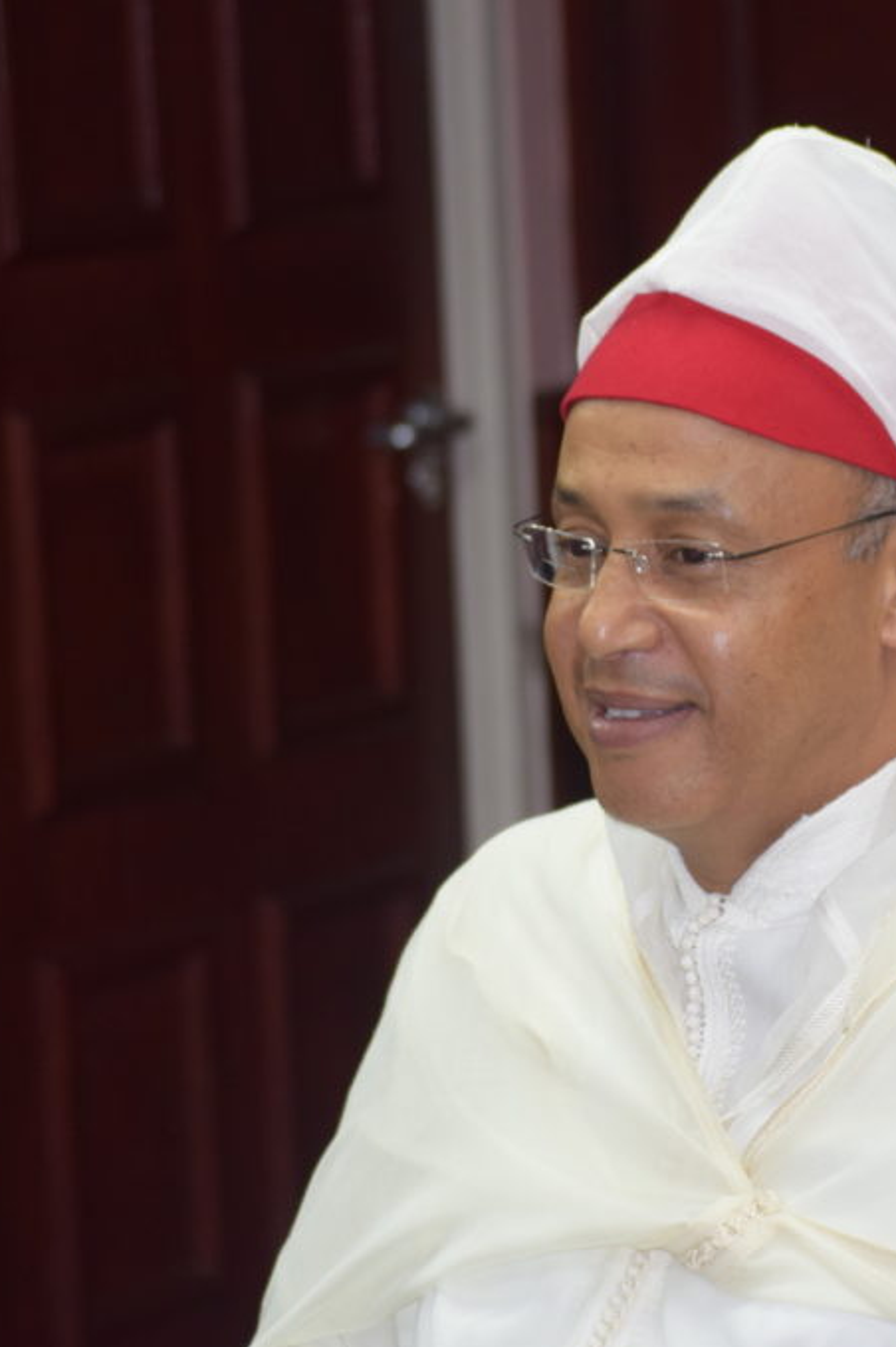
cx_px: 763
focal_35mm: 170
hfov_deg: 8.1
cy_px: 674
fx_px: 6343
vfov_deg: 12.1
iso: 800
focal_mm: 75
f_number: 4.2
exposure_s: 1/80
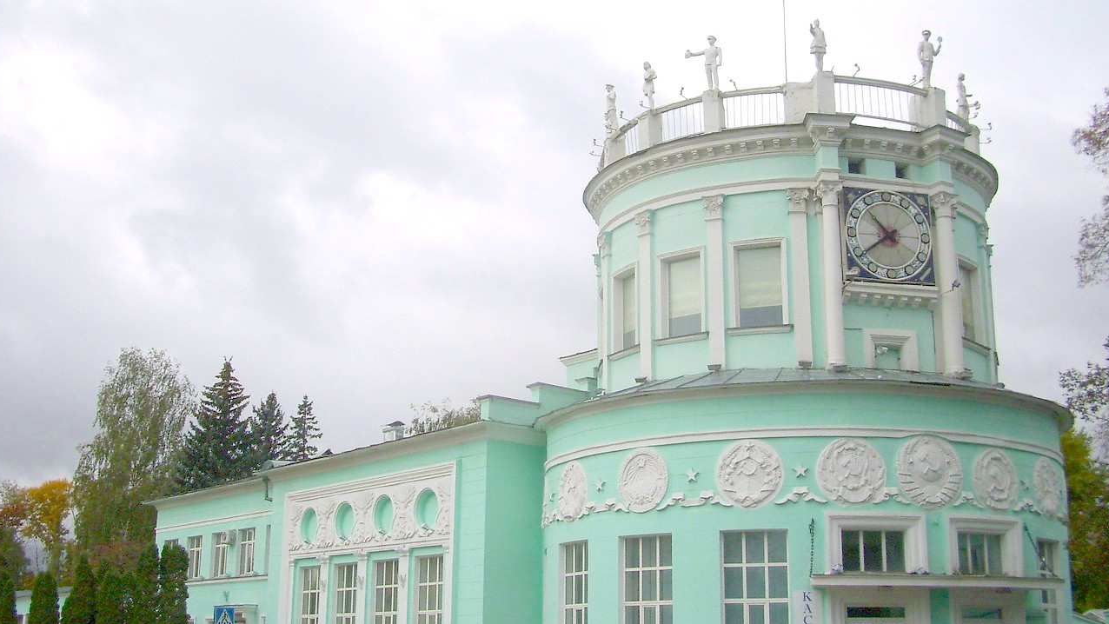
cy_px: 285
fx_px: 1294
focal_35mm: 44
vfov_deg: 27.1
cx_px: 634
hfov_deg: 46.3
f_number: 5.6
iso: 80
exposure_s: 1/320
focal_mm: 5.7
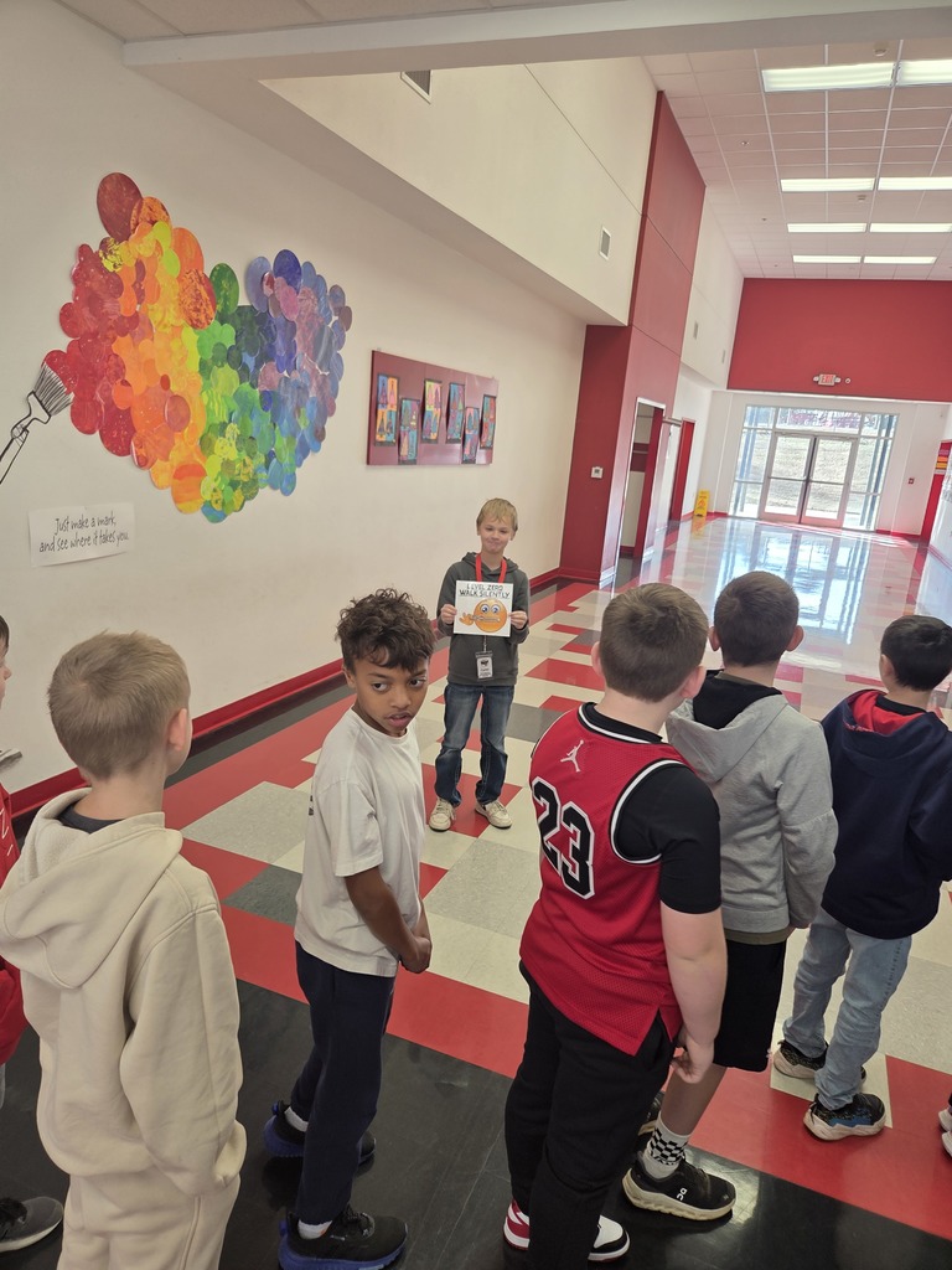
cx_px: 476
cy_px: 635
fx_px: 843
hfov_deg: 58.9
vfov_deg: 73.9
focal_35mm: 23
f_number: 1.8
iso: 80
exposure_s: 1/120
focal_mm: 5.4
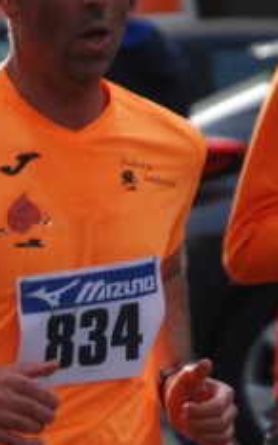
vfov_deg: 4.3
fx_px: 5963
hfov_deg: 2.7
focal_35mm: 491
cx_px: 26
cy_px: 384
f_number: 5.6
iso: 1000
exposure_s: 1/1000
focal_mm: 125
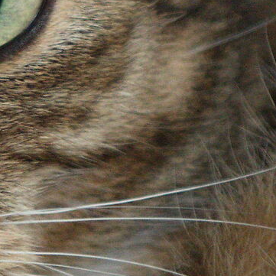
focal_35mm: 593
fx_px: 5349
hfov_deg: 2.9
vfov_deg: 3.0
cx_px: -135
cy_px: 45
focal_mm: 70
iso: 3200
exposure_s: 1/400
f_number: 2.8
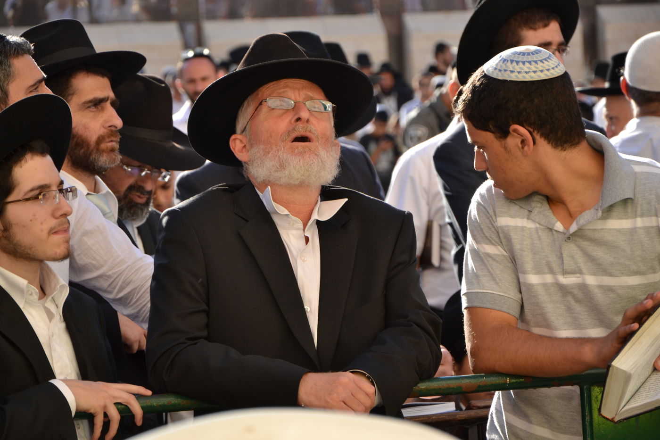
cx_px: 330
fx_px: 2887
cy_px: 220
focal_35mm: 158
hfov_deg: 13.0
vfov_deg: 8.7
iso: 100
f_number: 6.3
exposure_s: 1/160
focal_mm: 105
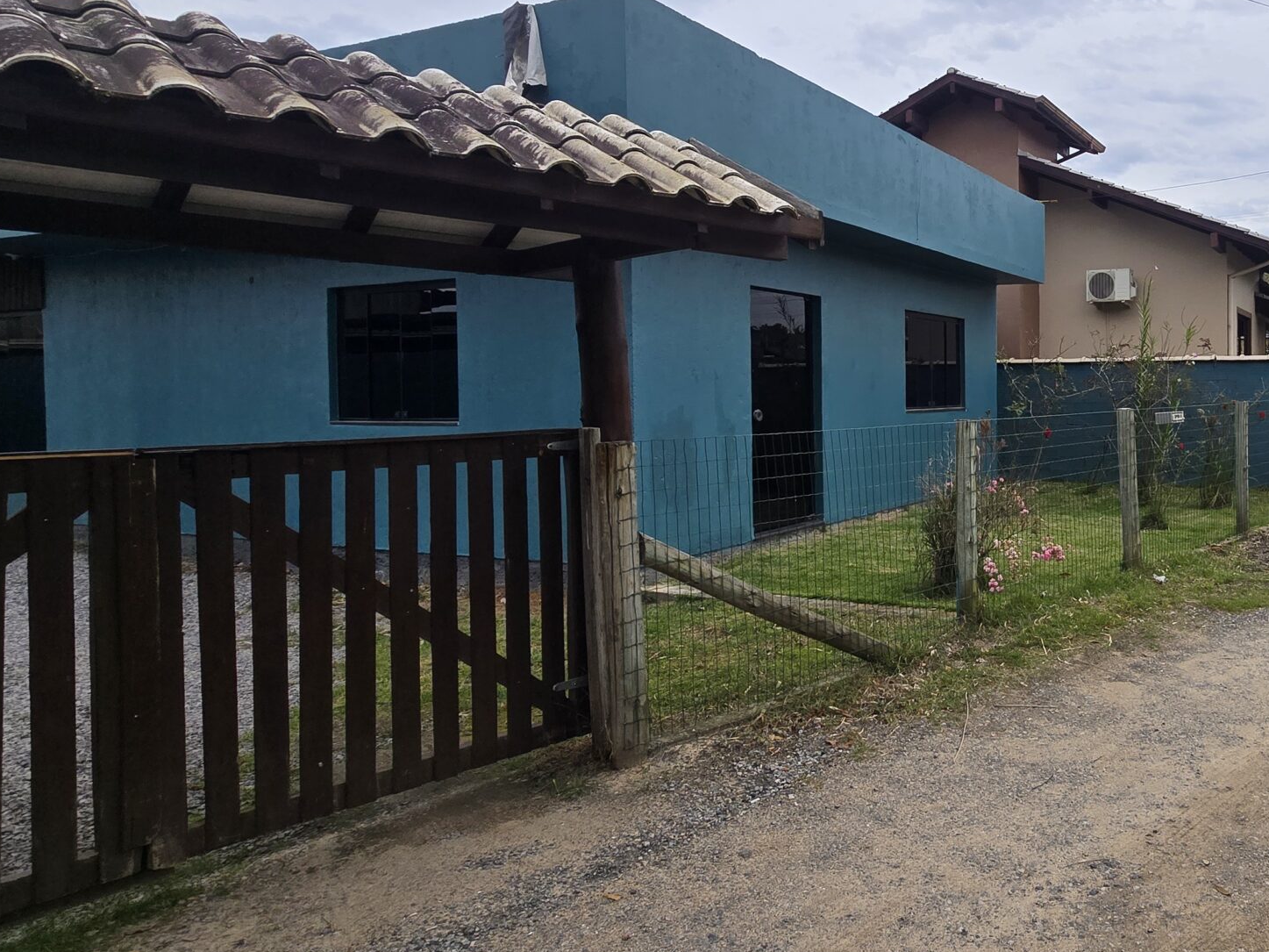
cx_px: 1040
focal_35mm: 23
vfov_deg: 58.8
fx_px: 843
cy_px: 428
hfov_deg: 66.2
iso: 50
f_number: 2.2
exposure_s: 1/2593
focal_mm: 2.2
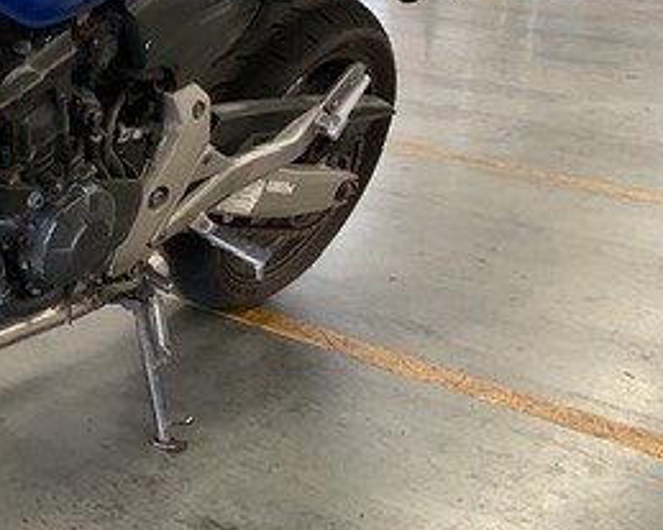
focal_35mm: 70
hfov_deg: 24.4
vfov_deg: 21.3
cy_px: 46
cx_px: -146
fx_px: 1373
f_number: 1.8
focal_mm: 3
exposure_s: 1/60
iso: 64
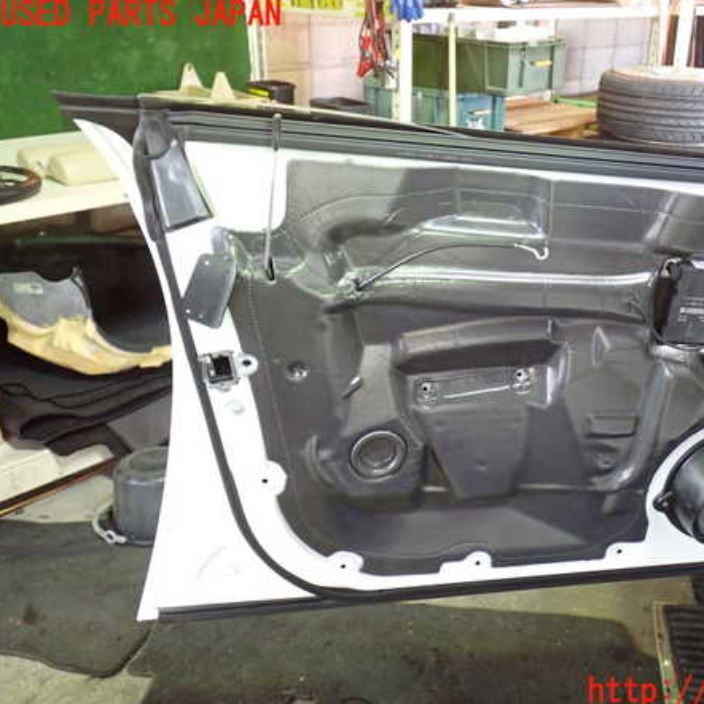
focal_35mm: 36
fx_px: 828
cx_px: 470
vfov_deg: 46.0
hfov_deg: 45.3
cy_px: 354
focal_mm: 5.4
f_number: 2.3
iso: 800
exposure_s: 1/30
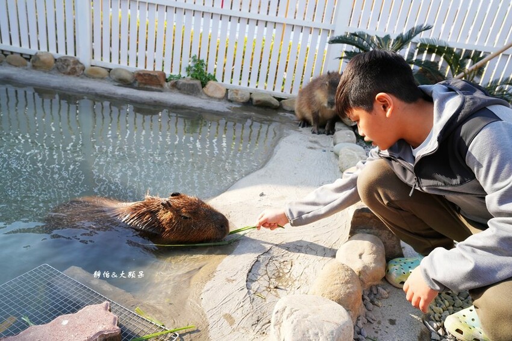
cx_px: 256
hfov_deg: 65.5
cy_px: 170
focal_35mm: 28
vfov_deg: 46.4
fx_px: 398
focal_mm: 28
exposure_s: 1/160
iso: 160
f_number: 6.3
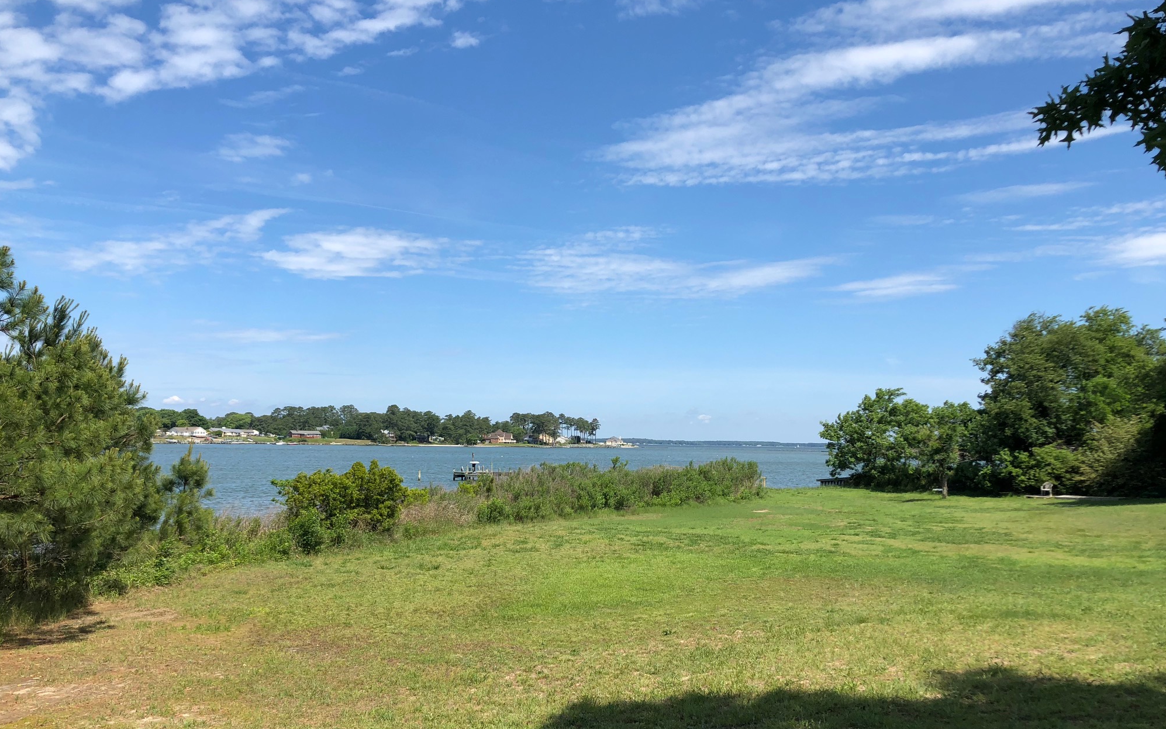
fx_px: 953
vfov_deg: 41.7
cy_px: 434
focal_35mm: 30
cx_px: 579
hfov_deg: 62.9
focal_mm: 3.99
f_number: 1.8
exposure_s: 1/2114
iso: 20
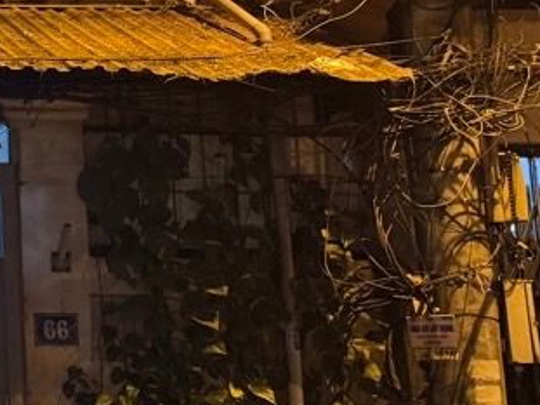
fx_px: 1232
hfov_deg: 20.3
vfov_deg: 18.6
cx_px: -323
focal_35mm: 79
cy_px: 111
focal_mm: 6.76
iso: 1000
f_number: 1.78
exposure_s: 1/25
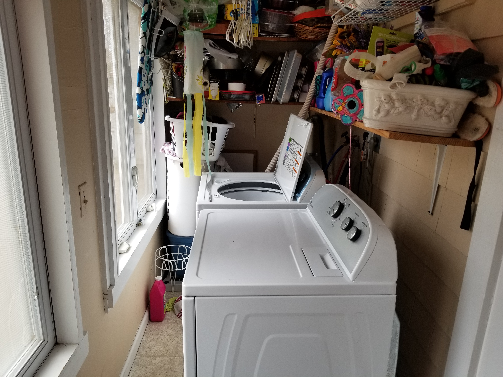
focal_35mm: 26
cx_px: 252
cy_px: 188
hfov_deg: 67.3
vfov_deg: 53.1
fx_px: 378
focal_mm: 4.3
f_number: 1.7
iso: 50
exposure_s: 1/120
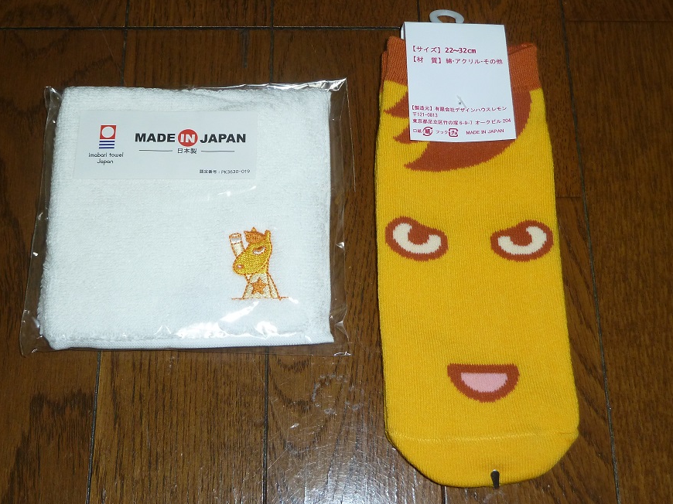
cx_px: 297
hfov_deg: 41.2
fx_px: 894
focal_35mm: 46
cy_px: 247
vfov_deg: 31.5
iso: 160
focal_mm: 6.5
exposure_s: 1/30
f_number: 3.6
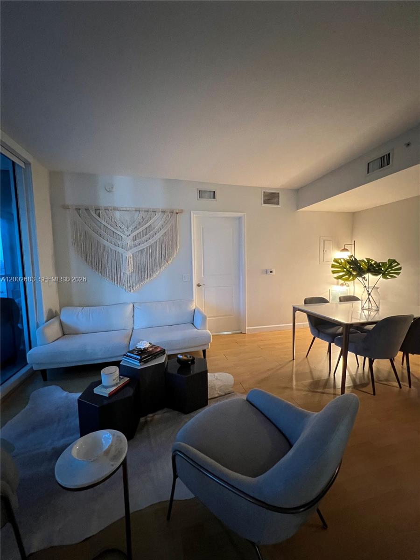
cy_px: 280
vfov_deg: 106.2
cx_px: 210
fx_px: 210
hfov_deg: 89.9
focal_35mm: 13
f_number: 1.8
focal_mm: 1.57
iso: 800
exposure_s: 1/40
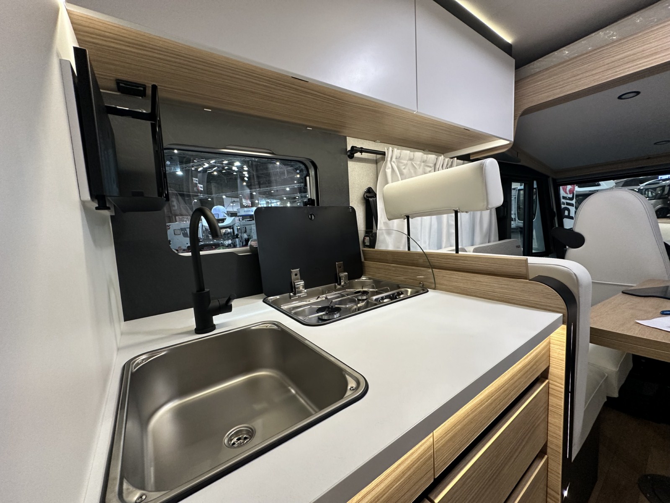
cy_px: 252
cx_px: 335
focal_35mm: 14
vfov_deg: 85.7
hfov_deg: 102.1
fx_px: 271
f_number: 2.2
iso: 250
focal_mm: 2.22
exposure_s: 1/100
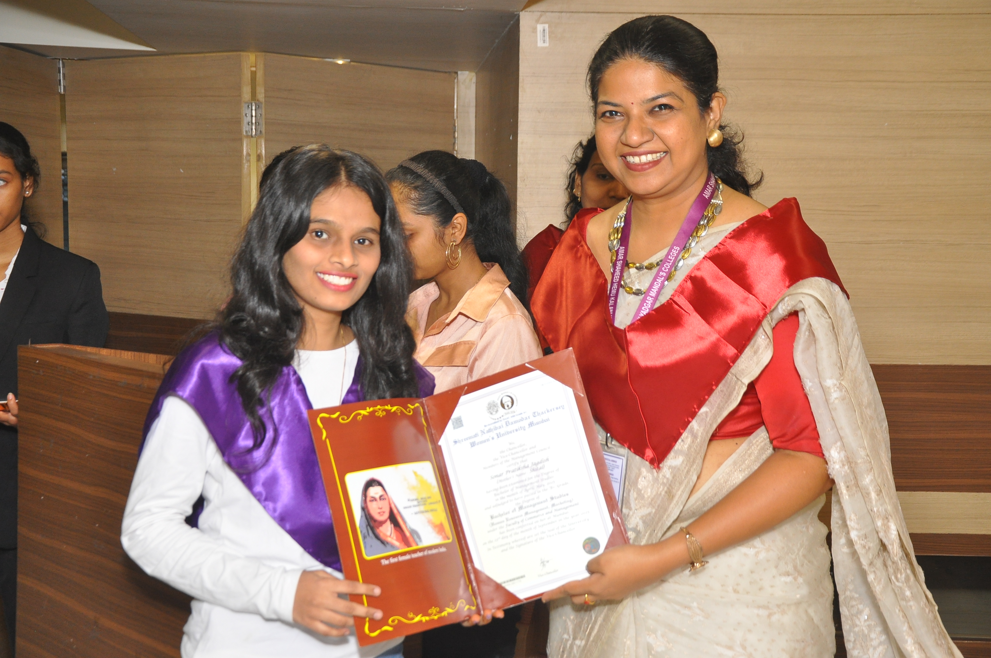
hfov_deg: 33.4
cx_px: 496
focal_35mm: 60
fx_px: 1650
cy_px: 329
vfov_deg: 22.6
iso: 800
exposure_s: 1/125
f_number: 5.6
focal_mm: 40
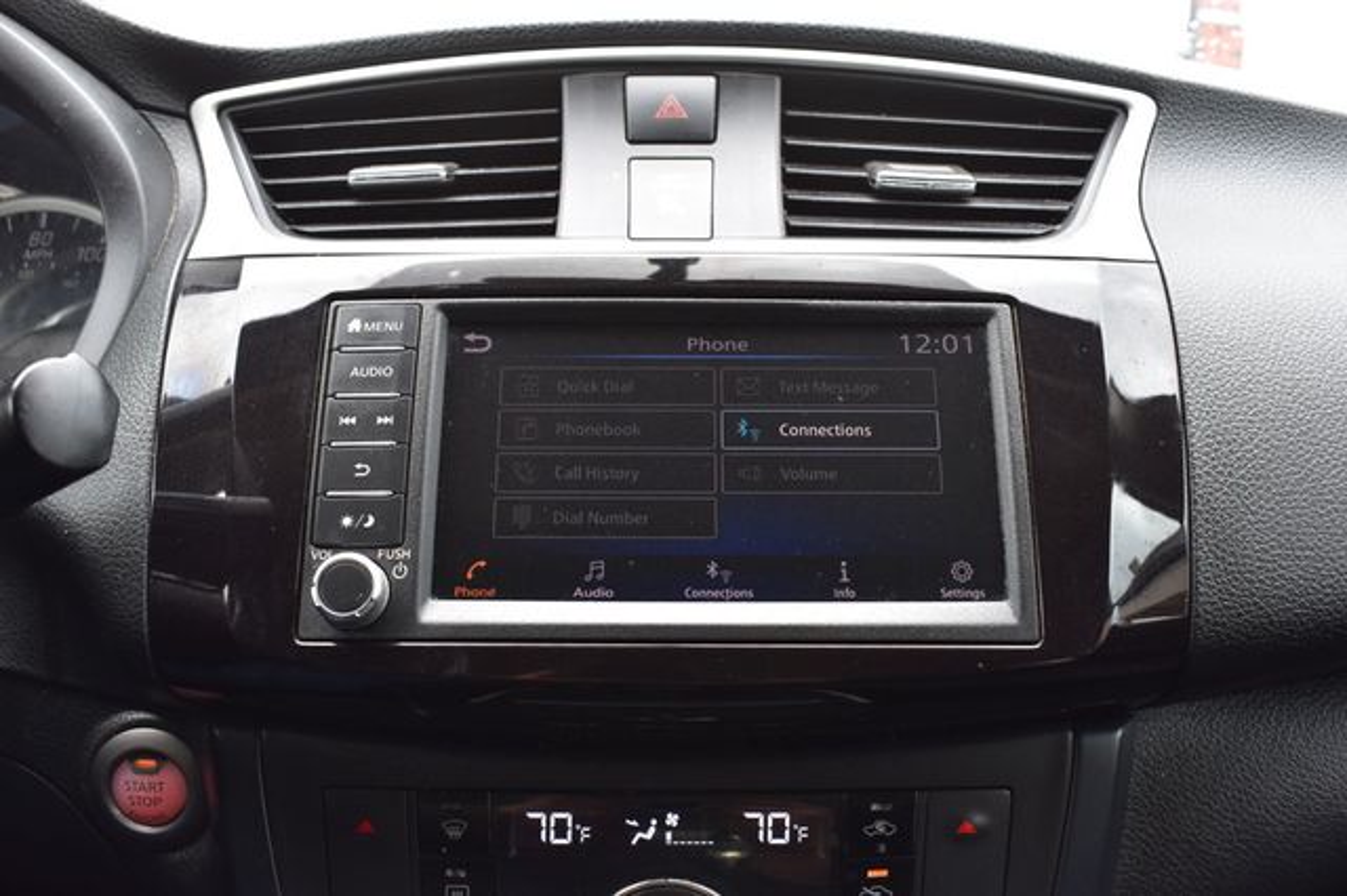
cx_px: 674
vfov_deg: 39.9
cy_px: 448
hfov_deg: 57.2
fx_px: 1234
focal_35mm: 33
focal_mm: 22
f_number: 7.1
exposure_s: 1/40
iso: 400
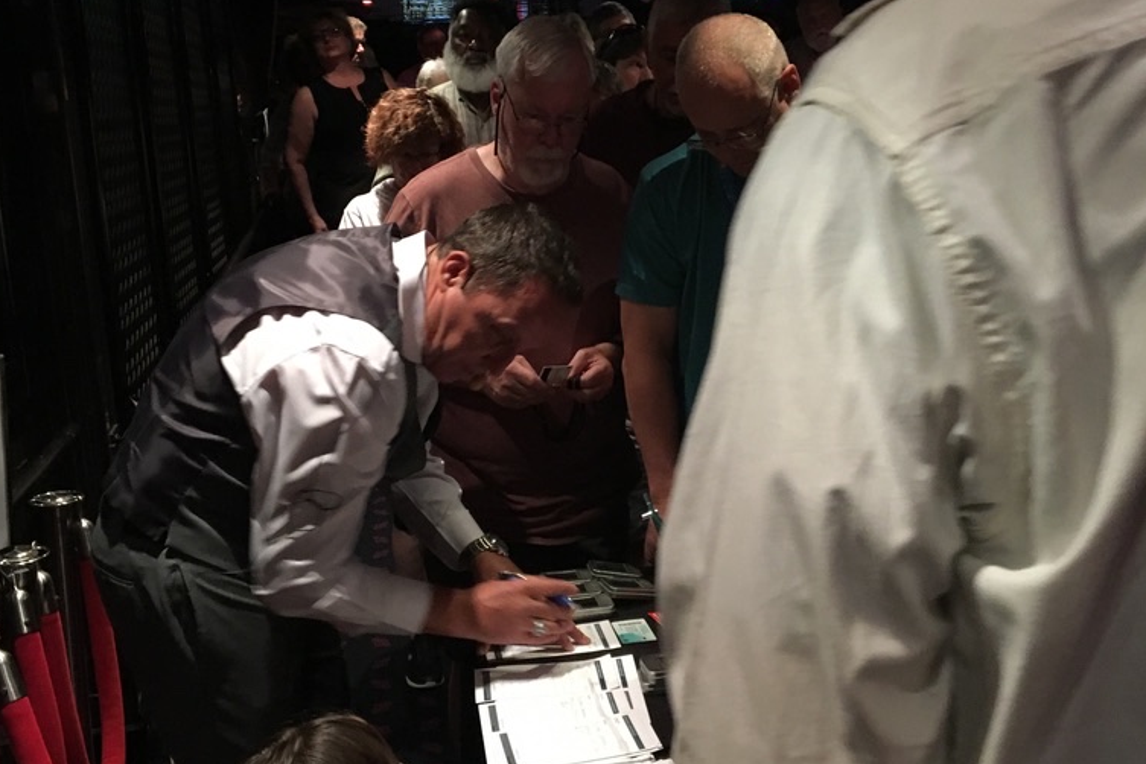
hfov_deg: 47.4
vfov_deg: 32.6
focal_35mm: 41
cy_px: 356
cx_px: 563
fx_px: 1305
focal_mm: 4.15
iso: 200
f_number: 2.2
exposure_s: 1/15
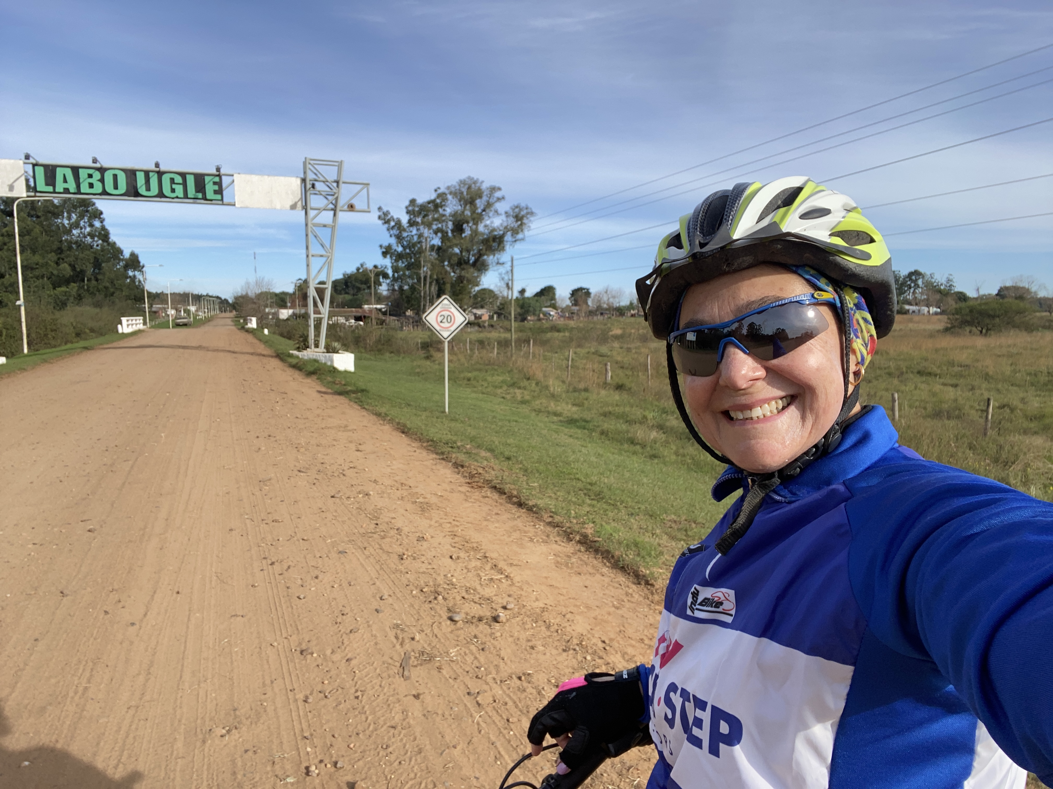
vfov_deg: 58.9
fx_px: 700
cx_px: 526
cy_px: 394
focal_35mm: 23
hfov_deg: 73.9
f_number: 2.2
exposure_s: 1/575
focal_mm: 2.71
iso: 25
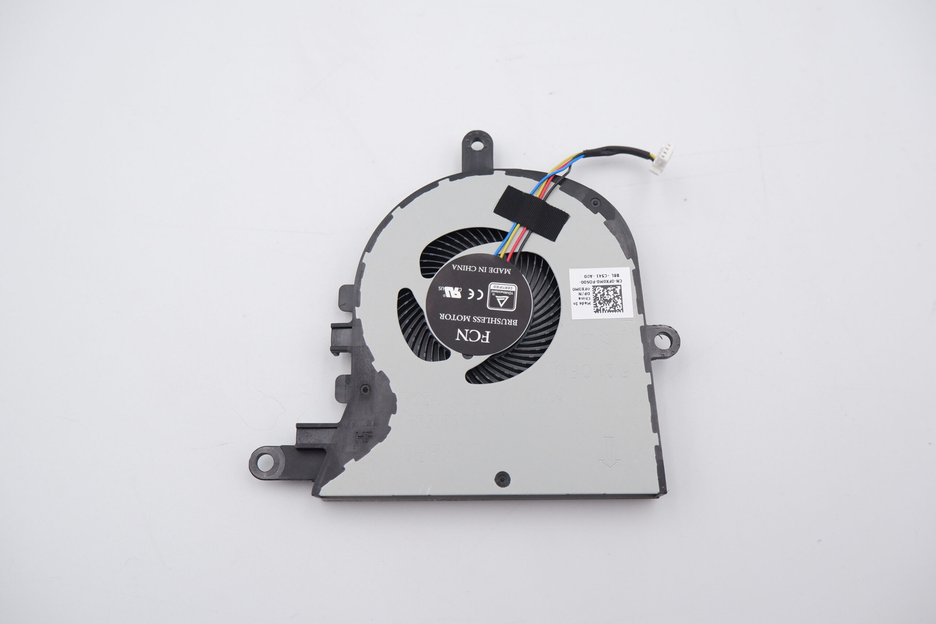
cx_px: 468
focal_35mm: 33
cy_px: 312
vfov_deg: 40.0
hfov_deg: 57.2
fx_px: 858
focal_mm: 22.8
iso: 800
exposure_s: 1/320
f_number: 5.6
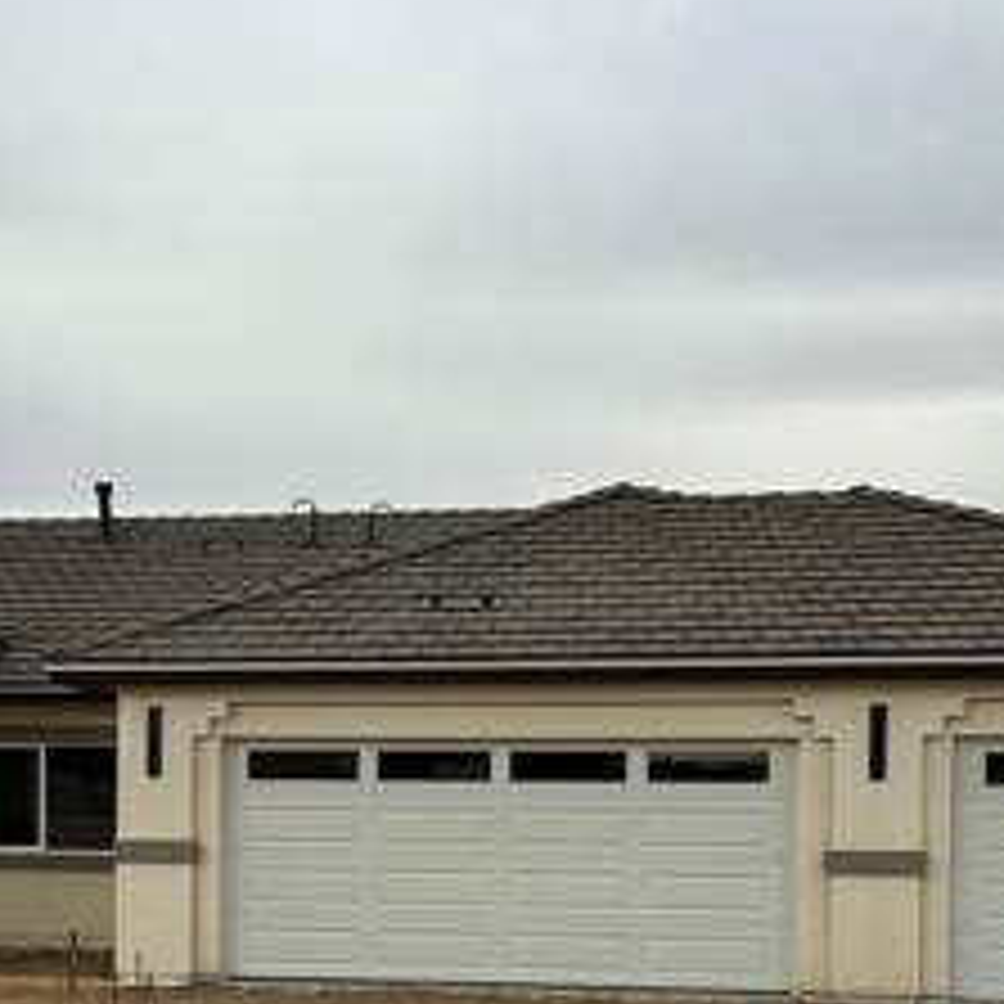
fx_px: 2002
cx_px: 243
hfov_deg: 27.7
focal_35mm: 61
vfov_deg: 27.5
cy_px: 828
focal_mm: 6.86
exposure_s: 1/3861
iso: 80
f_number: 1.78
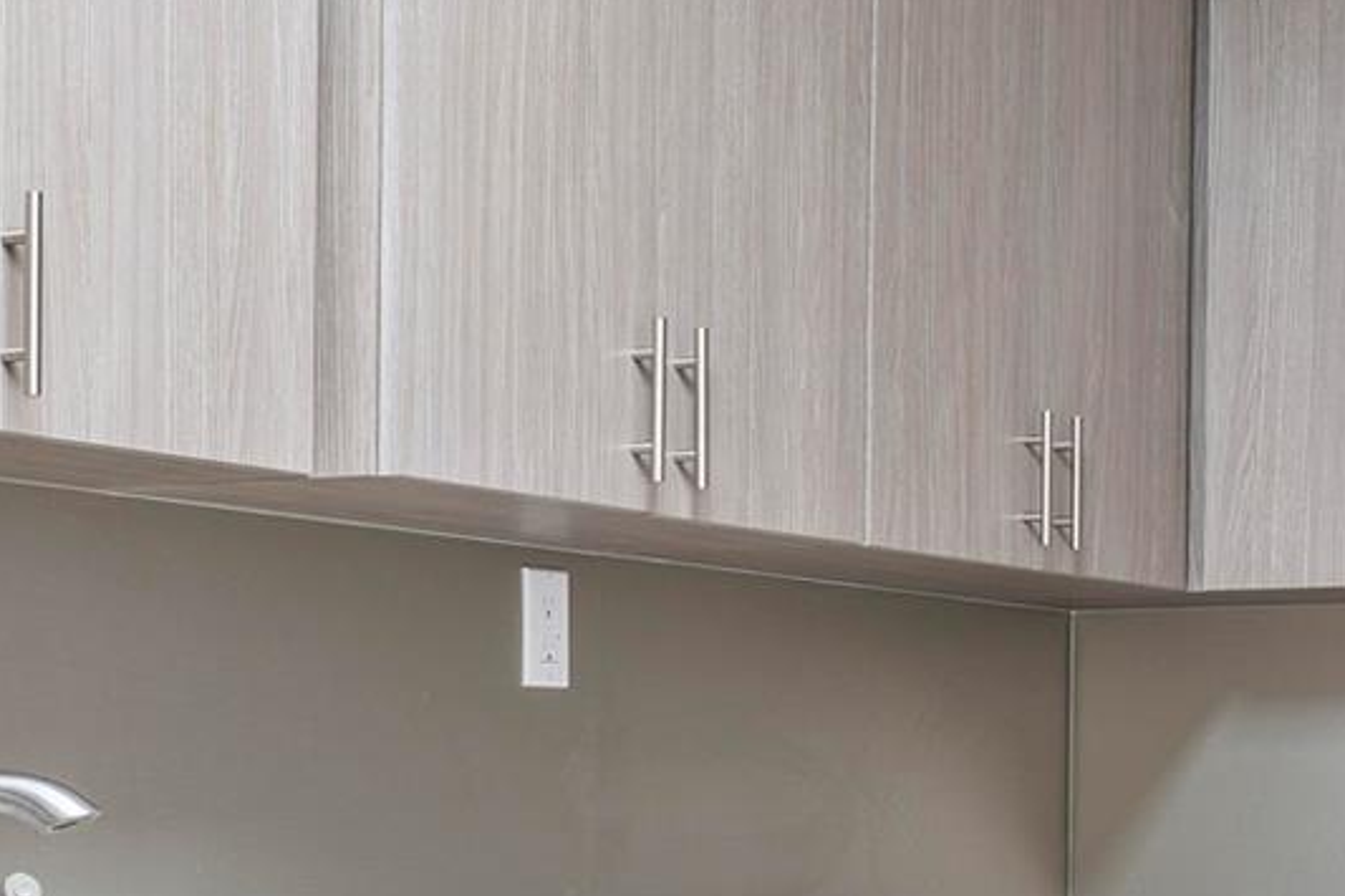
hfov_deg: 23.3
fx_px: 3249
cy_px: 765
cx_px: 924
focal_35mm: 87
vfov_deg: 15.6
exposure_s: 1/5
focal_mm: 29
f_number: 8
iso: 400
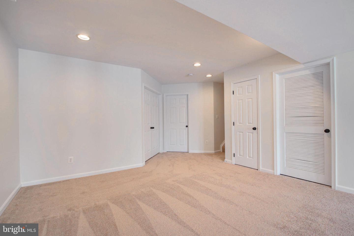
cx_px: 177
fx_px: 157
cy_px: 118
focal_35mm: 16
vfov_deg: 73.8
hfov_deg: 96.7
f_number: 8
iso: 100
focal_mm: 16
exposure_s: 1/20
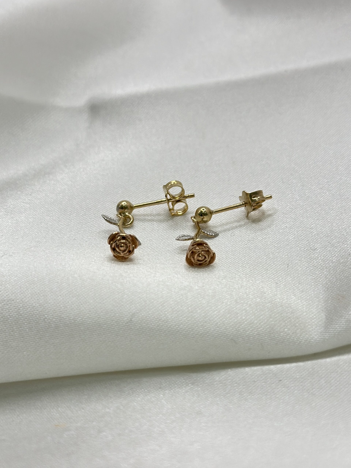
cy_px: 234
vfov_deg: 39.7
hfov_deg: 30.3
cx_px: 176
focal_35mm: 48
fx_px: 649
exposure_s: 1/1541
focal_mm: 6.86
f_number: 1.78
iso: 80
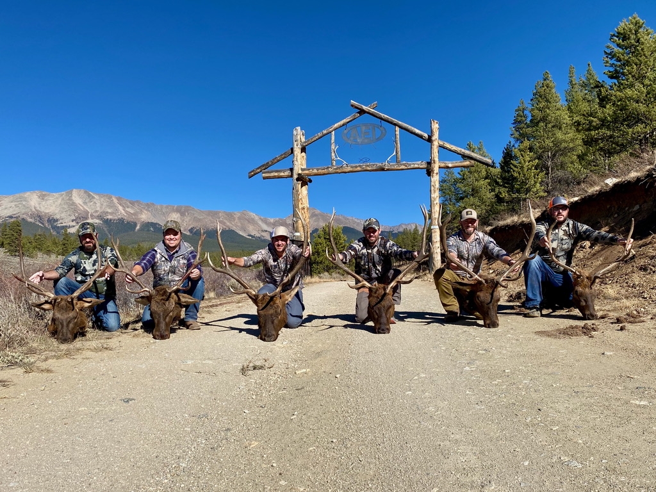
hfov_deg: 67.3
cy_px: 246
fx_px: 493
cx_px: 328
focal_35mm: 26
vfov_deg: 53.1
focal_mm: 4.25
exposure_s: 1/3731
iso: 32
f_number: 1.8
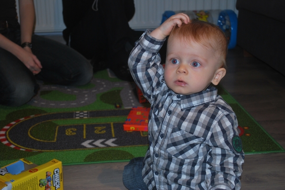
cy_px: 95
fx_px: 452
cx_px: 142
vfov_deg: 23.8
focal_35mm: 57
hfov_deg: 35.0
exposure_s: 1/60
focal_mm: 38
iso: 200
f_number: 5.3
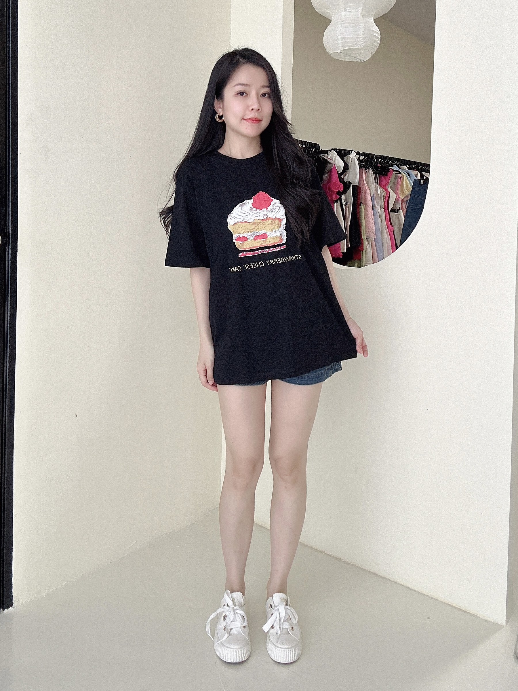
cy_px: 346
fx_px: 459
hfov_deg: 58.9
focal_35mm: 23
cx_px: 259
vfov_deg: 73.9
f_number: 1.9
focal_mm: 2.69
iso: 100
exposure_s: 1/60
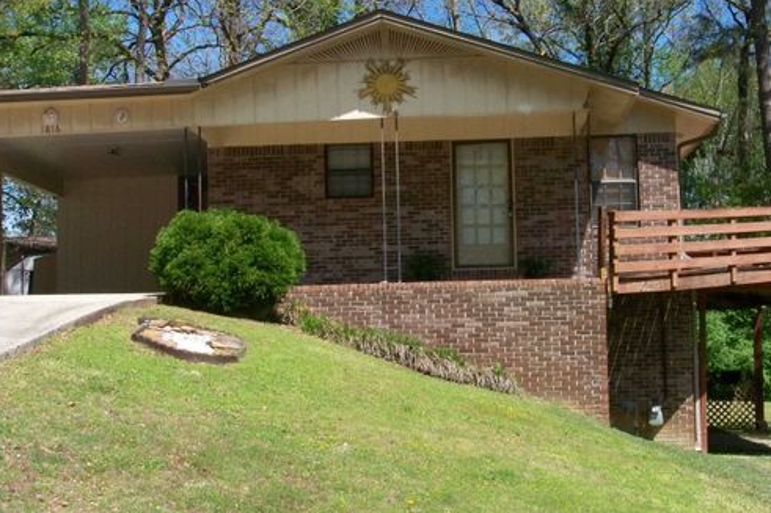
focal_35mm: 54
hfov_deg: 36.9
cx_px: 385
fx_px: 1156
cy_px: 260
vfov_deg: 25.0
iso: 400
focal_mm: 10.5
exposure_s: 1/1600
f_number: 5.6
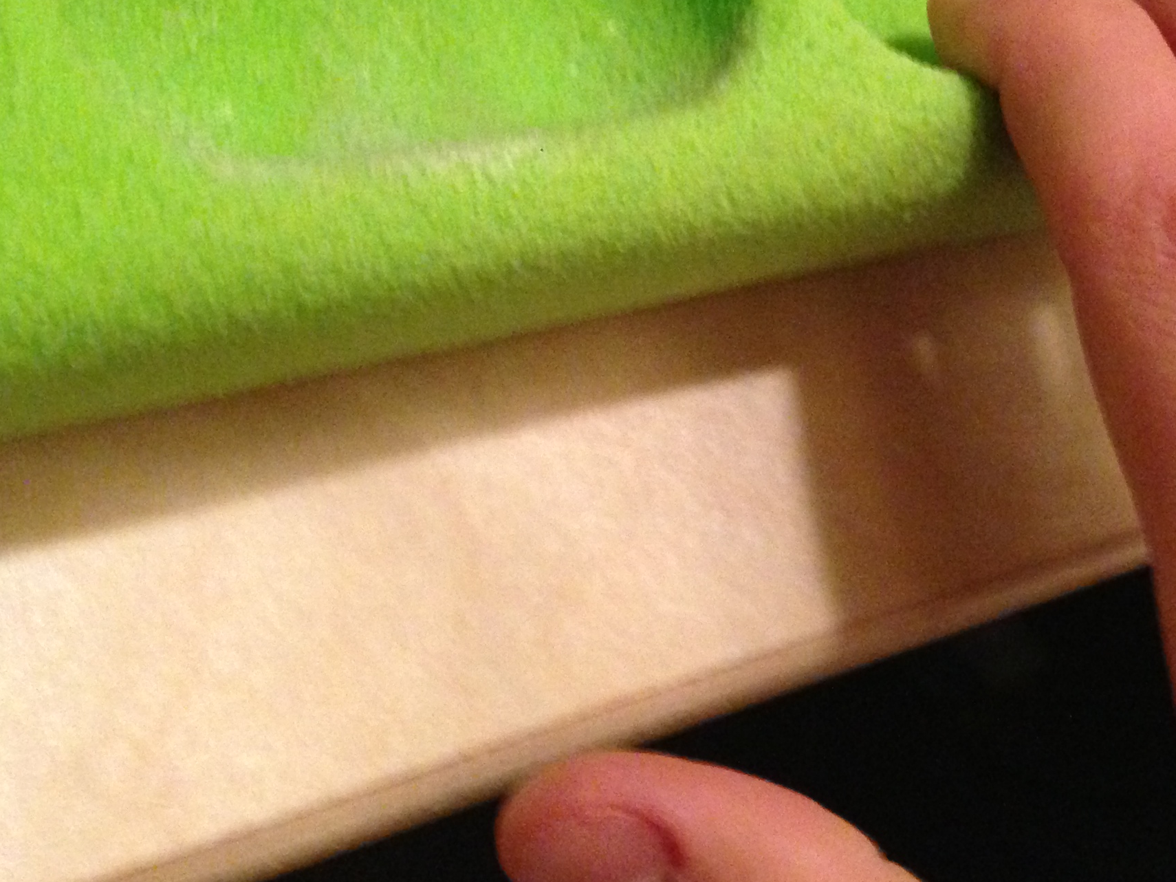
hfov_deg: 30.3
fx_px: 2140
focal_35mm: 63
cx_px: 850
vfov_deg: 22.6
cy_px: 54
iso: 500
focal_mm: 4.13
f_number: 2.4
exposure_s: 1/15
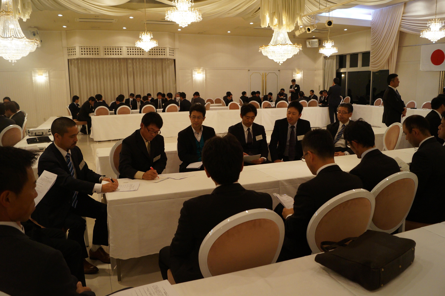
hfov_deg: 67.4
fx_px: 333
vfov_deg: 47.8
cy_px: 148
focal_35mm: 27
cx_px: 222
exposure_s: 1/60
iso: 1000
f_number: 4
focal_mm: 18
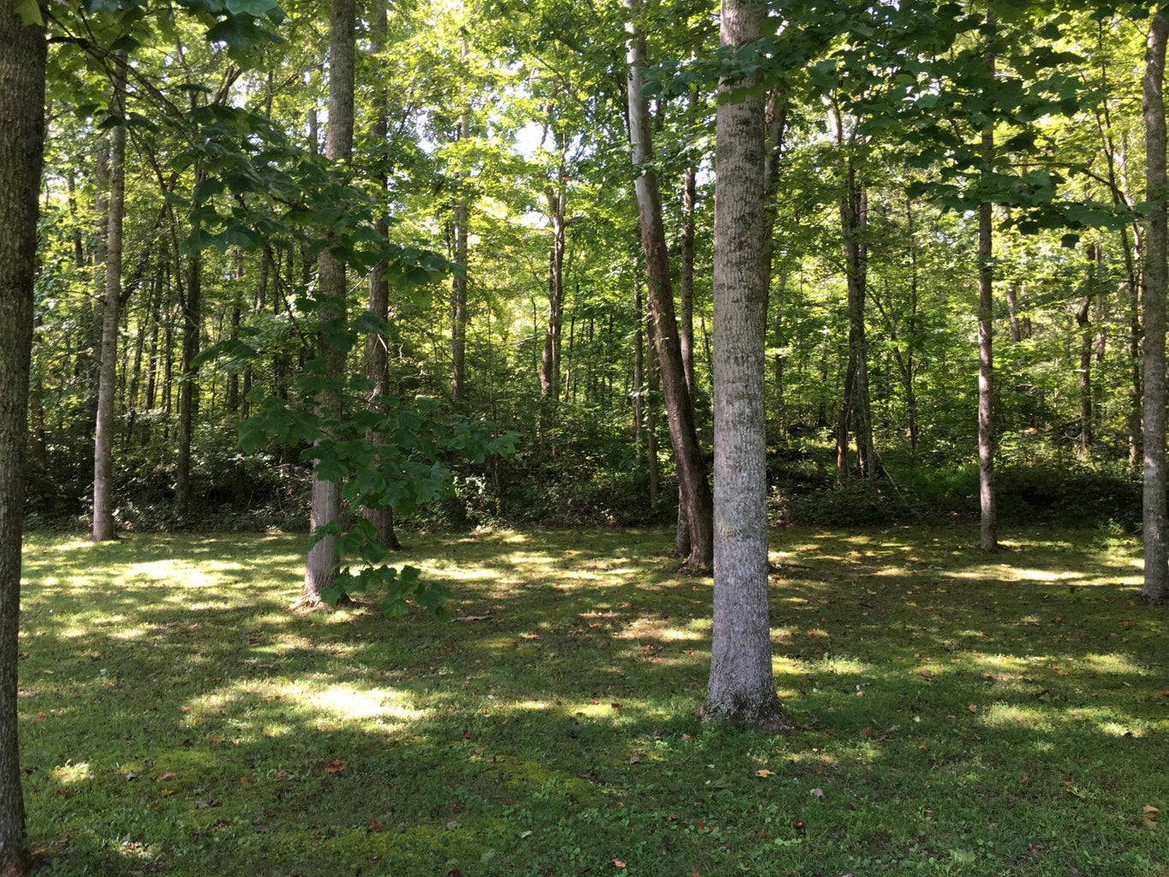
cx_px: 584
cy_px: 438
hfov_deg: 61.7
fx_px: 979
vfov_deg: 48.2
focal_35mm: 29
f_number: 2.2
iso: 40
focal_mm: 4.15
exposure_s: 1/120
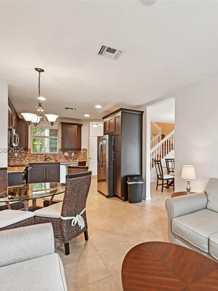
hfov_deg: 60.1
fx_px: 176
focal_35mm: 21
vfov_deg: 79.0
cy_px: 151
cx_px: 163
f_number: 8
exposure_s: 1/50
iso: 1250
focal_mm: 14
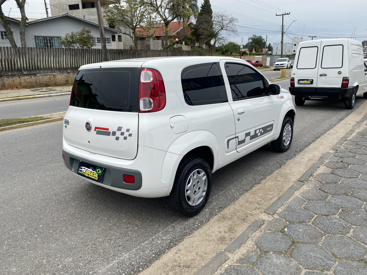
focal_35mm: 26
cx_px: 184
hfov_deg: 67.3
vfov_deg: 53.1
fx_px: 276
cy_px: 138
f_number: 1.8
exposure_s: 1/2817
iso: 32
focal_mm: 4.25
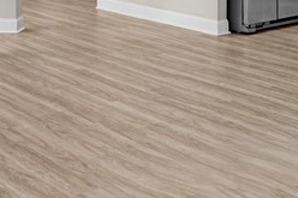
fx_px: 597
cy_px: -116
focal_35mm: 72
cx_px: 204
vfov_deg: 16.8
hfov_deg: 27.8
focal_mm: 11
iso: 100
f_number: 7.1
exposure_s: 1/10
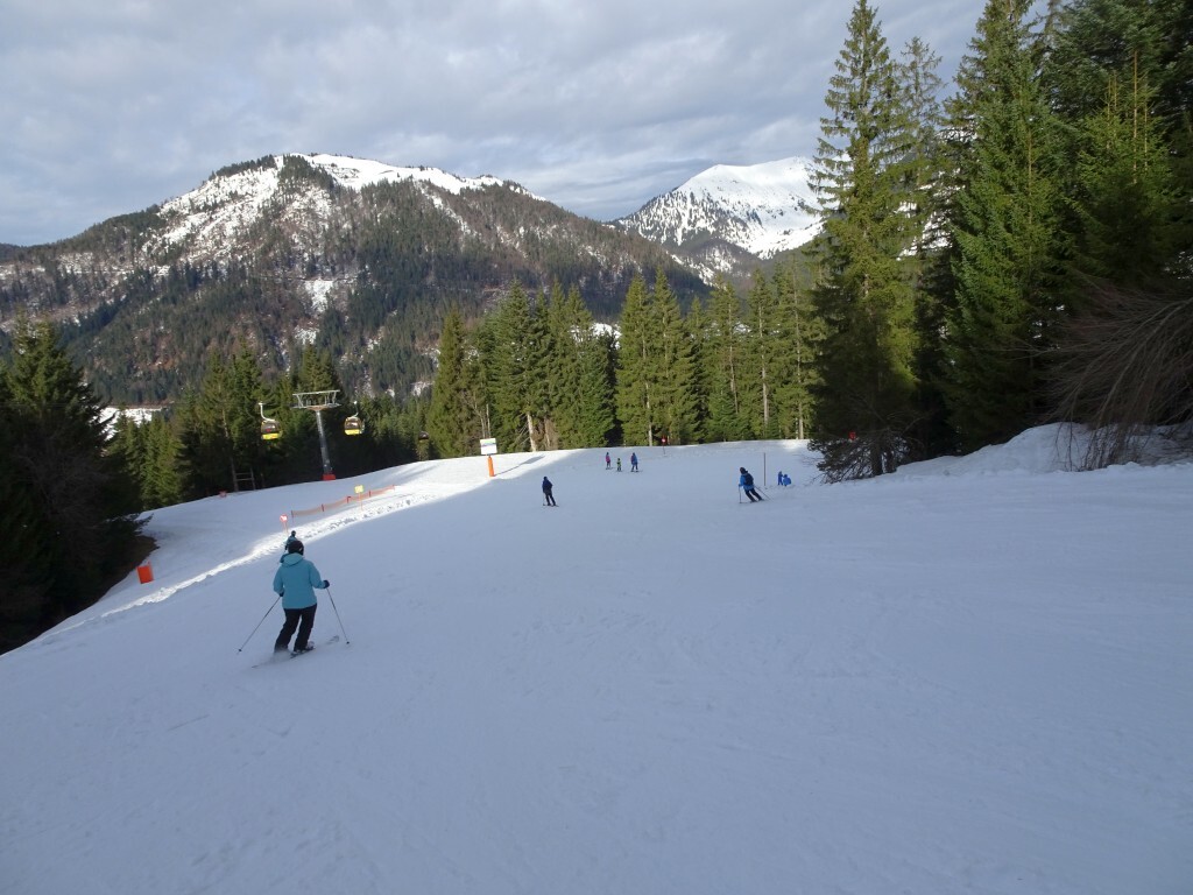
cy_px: 448
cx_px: 596
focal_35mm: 24
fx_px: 827
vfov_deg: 56.8
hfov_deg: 71.6
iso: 80
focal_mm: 4.1
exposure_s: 1/1000
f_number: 3.5
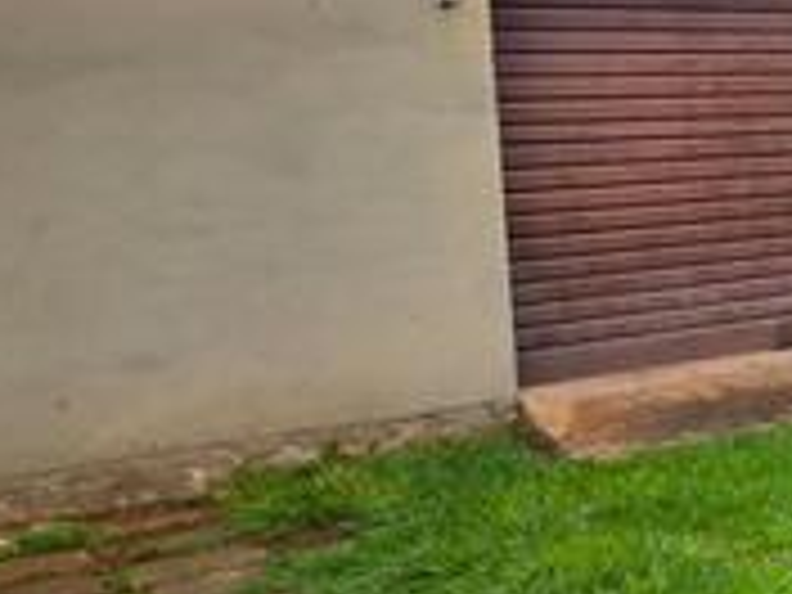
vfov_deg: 24.7
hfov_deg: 18.5
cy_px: 189
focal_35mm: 59
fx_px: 1350
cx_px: 1634
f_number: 1.9
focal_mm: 2.2
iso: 40
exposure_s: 1/1232
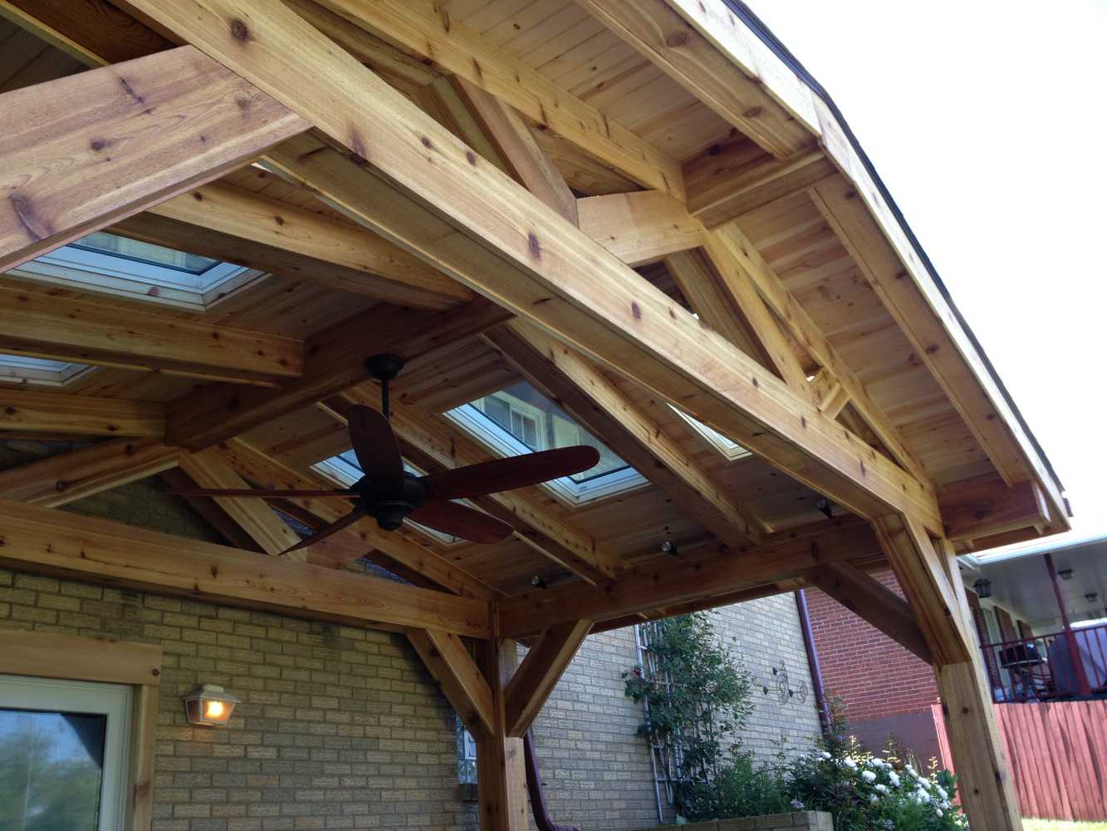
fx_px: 1119
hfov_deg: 52.6
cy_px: 416
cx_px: 554
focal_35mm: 35
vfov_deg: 40.7
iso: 50
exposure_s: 1/142
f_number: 2.4
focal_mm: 4.28
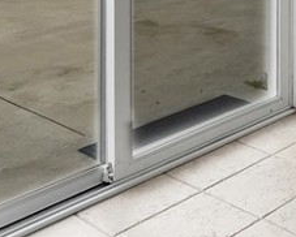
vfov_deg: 18.2
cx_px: 473
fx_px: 631
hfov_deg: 21.2
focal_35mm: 72
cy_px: -148
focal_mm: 17
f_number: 6.3
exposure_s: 1/15
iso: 320
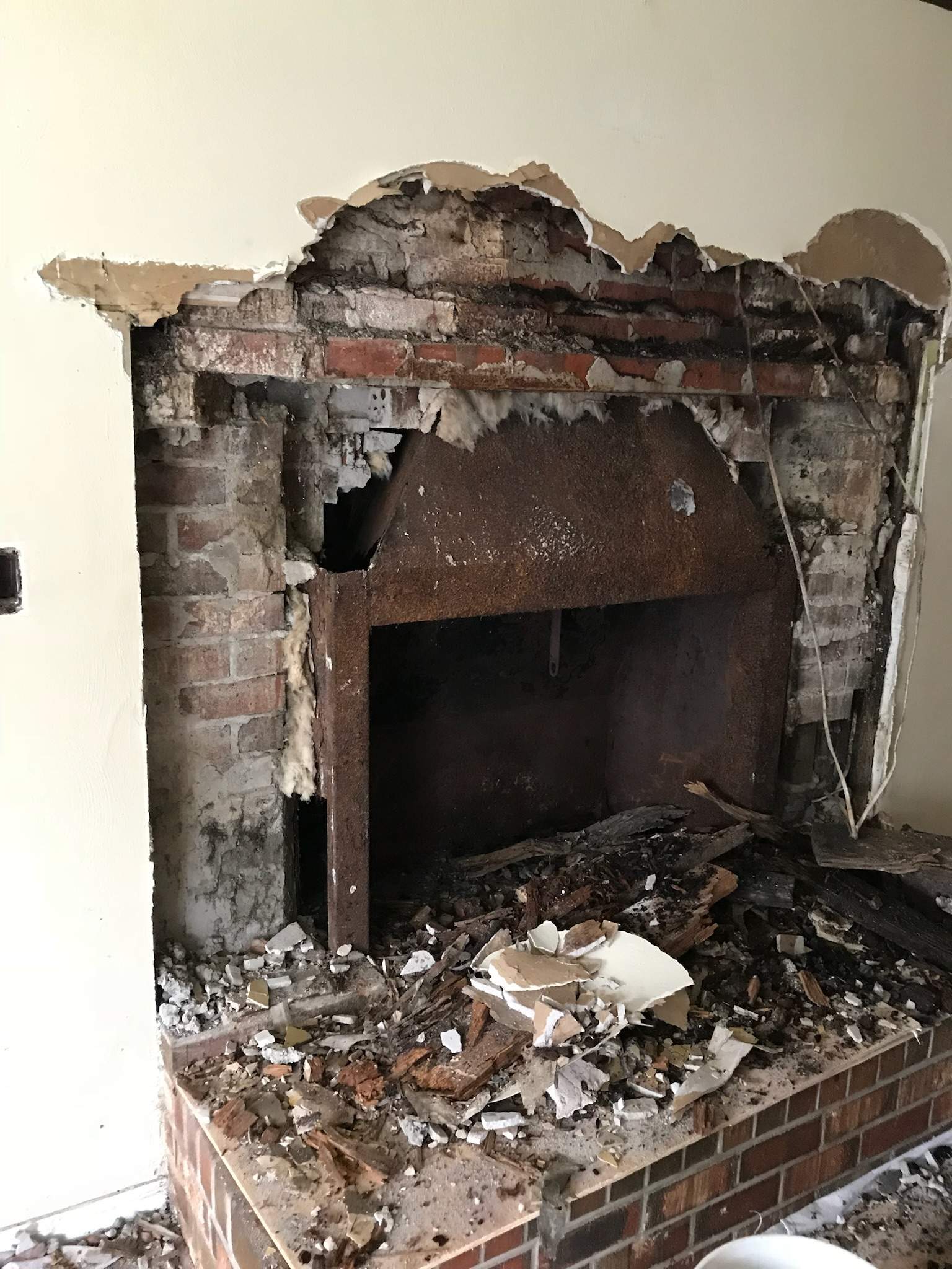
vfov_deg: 63.4
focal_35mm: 28
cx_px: 476
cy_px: 634
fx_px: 1027
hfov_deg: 49.7
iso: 100
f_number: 1.8
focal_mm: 3.99
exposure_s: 1/15
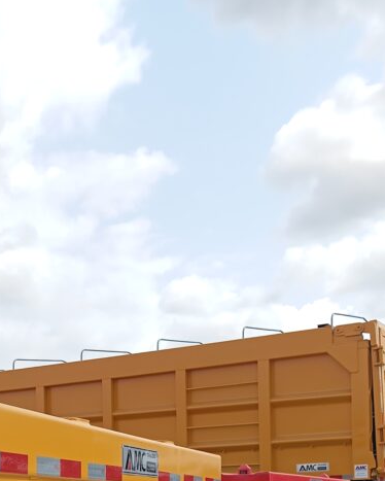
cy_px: 507
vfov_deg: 28.9
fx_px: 854
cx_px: 126
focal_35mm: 60
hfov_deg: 25.3
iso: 111
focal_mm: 4.22
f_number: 1.8
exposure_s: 1/630
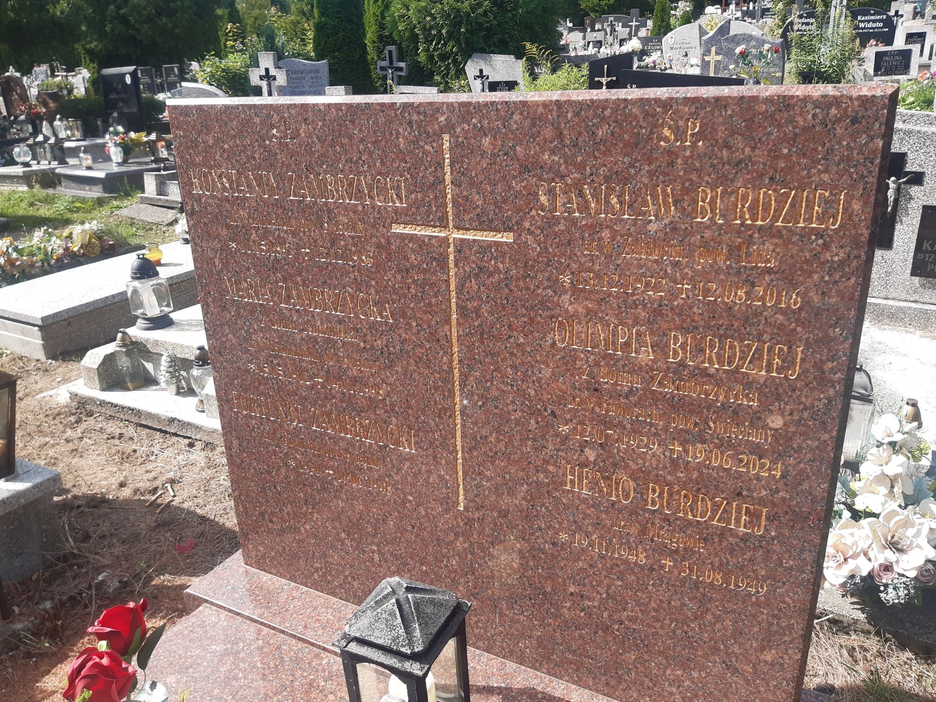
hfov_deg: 67.3
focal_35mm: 26
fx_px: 703
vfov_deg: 53.1
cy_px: 351
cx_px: 468
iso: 40
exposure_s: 1/827
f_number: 1.7
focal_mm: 3.92
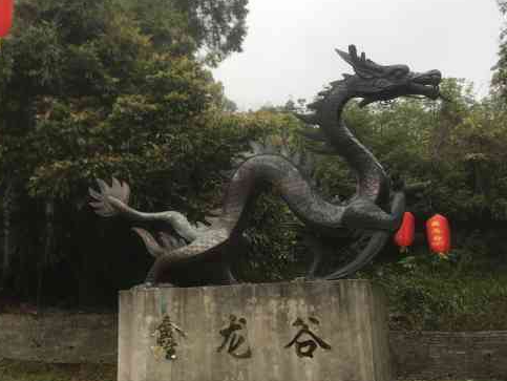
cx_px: 219
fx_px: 616
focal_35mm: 42
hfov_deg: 44.7
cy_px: 185
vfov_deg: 34.4
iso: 25
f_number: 2.2
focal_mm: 4.15
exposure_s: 1/220
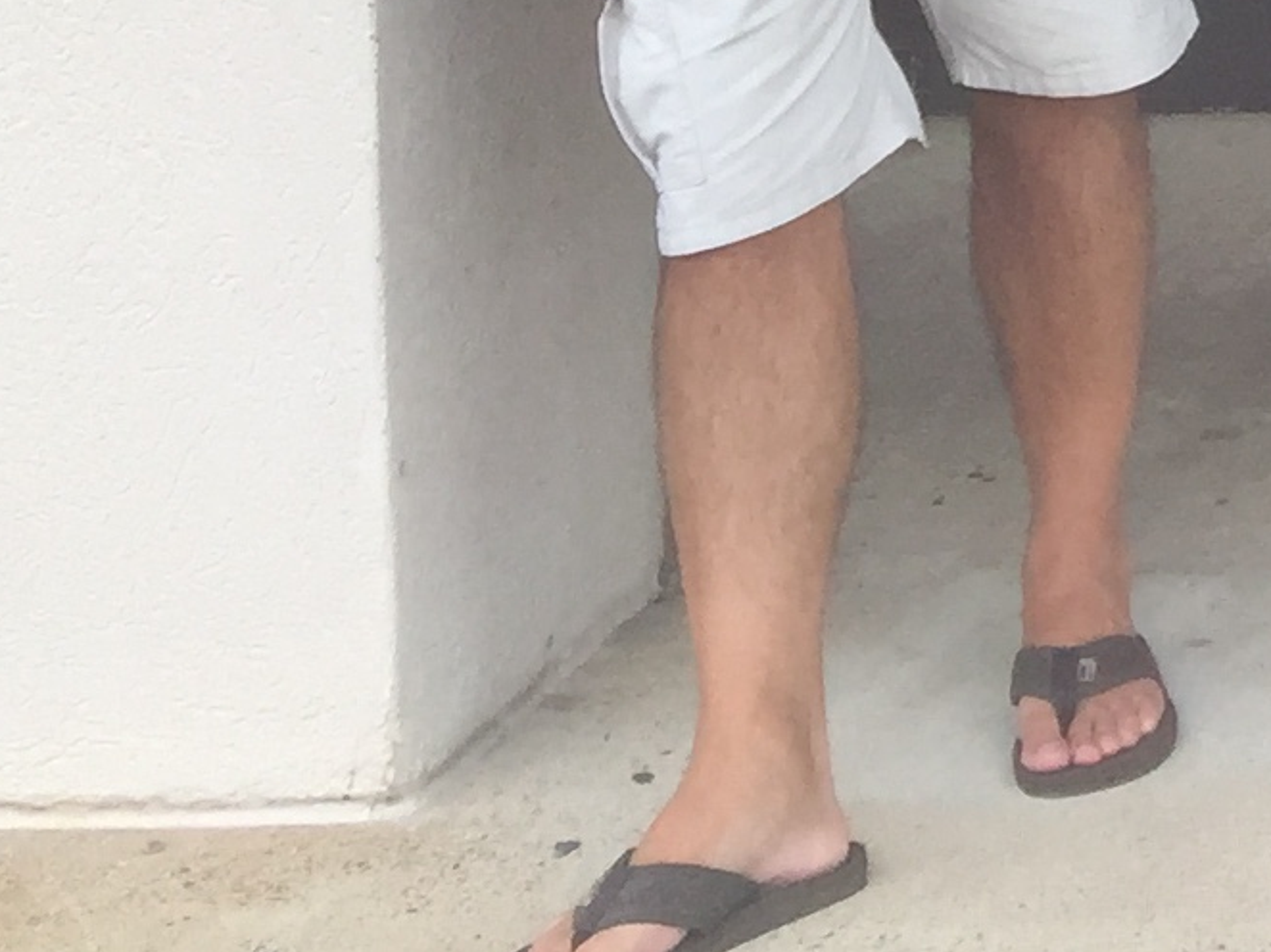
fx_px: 5249
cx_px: 3045
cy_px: -981
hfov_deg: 11.4
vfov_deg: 9.6
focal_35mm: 143
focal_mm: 4.15
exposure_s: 1/719
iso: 32
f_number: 2.2
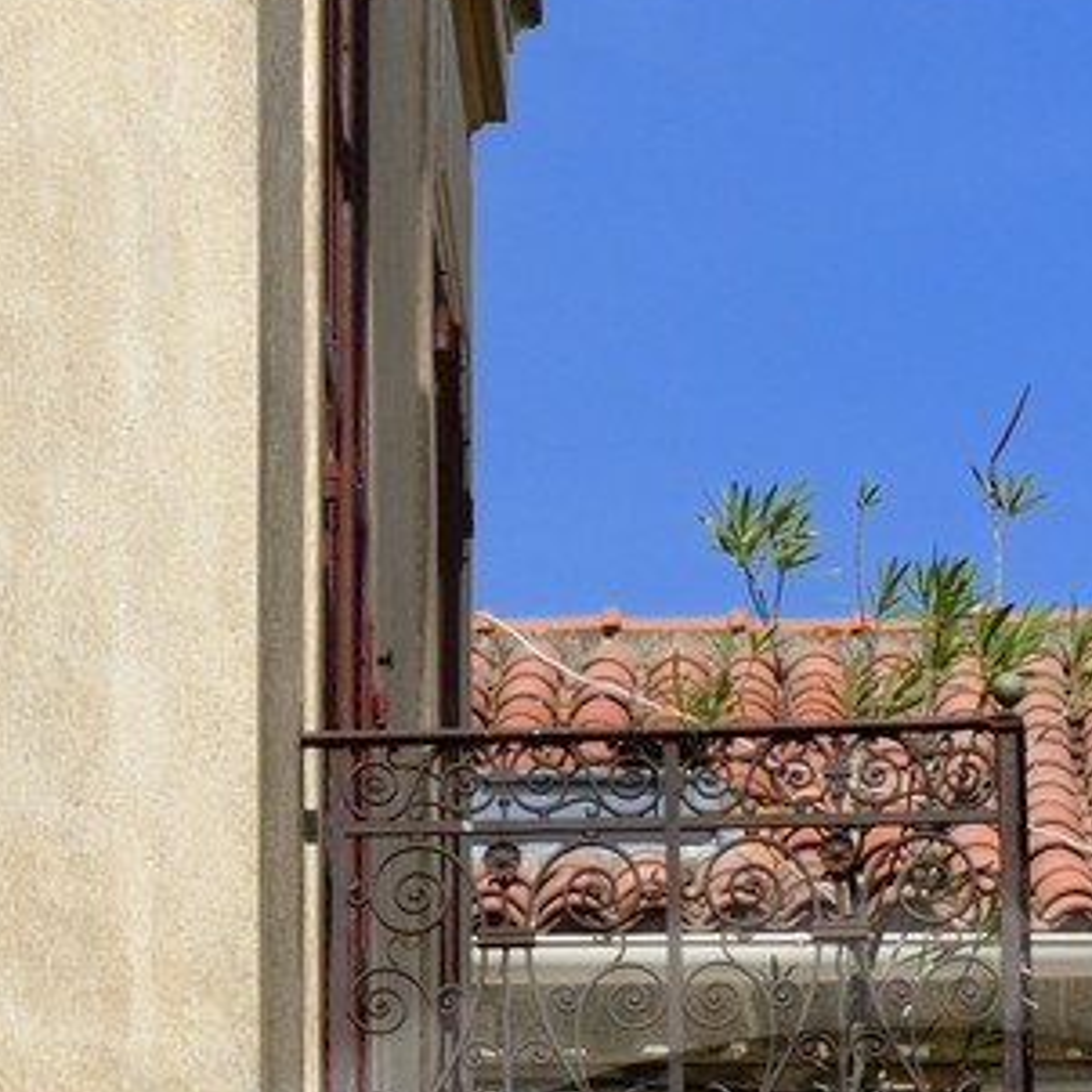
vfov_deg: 5.5
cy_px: 2029
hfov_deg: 5.6
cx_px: 911
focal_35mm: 315
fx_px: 11242
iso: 400
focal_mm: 70
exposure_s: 1/200
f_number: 20
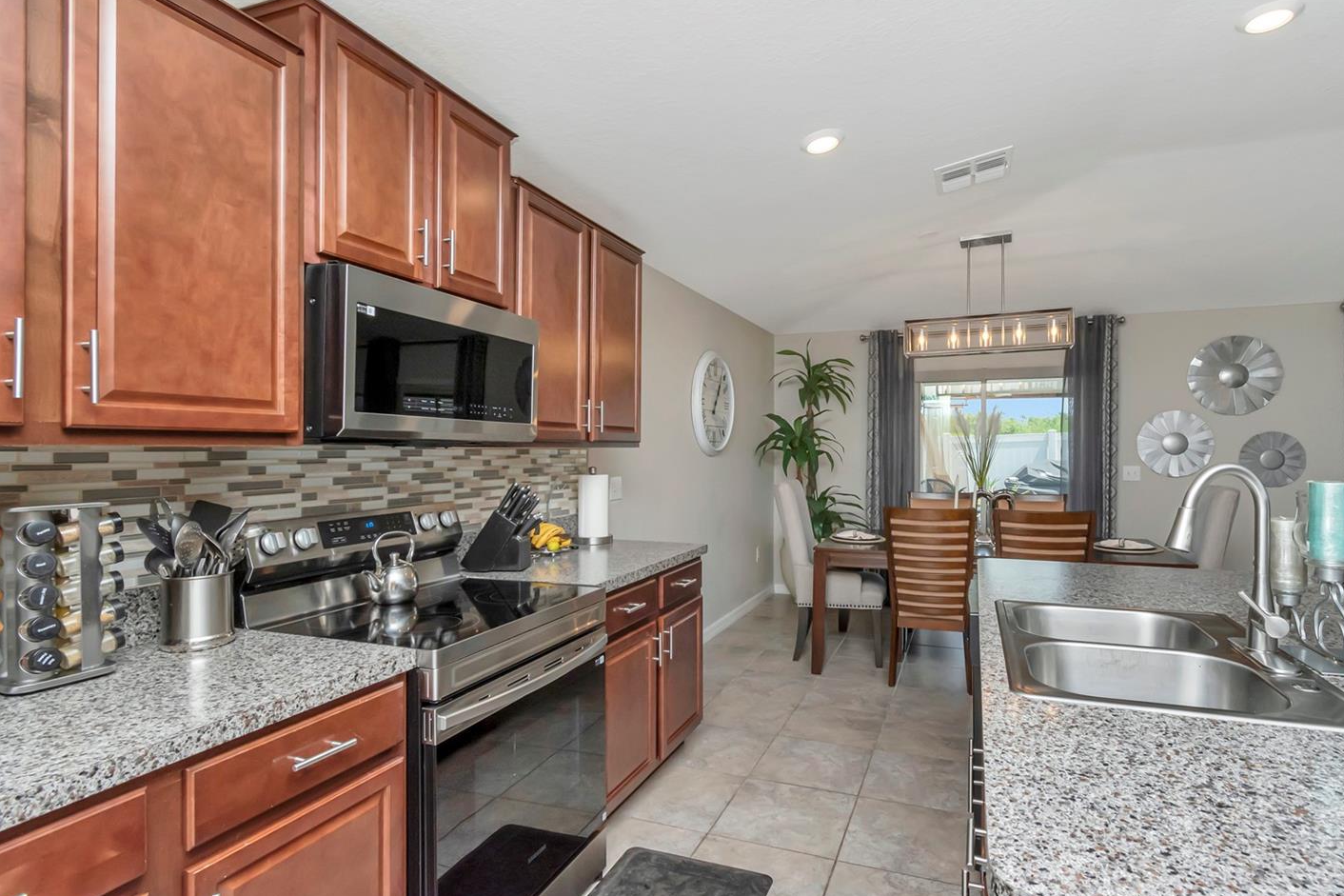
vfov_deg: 70.3
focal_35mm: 17
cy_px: 410
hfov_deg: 93.2
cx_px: 700
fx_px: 635
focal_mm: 10
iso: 500
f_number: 9
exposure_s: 1/200
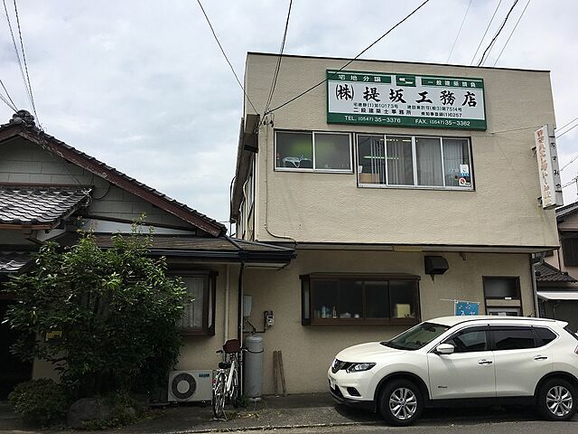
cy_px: 217
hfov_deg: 61.7
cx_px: 289
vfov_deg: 48.2
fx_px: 484
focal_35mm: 29
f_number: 2.2
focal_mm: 4.15
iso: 25
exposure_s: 1/2747
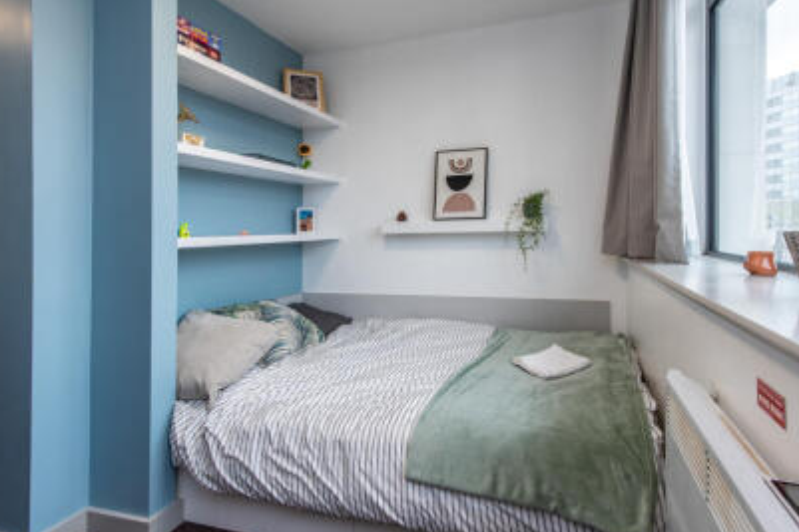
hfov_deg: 86.8
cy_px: 248
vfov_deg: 64.4
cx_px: 430
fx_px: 421
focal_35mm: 19
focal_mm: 16
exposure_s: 1/5
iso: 100
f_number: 14
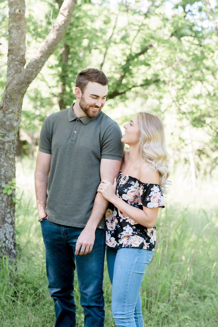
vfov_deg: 23.9
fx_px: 772
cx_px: 109
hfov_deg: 16.1
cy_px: 164
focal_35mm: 85
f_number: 3.2
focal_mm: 85
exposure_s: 1/200
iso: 400
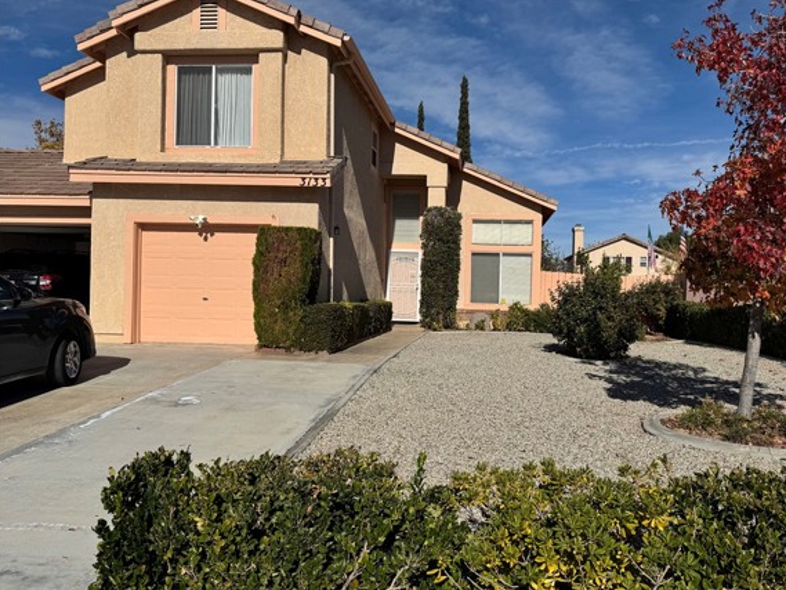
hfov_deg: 65.1
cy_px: 290
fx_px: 613
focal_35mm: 27
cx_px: 439
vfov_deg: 51.4
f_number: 1.78
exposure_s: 1/12346
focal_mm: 6.76
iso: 80
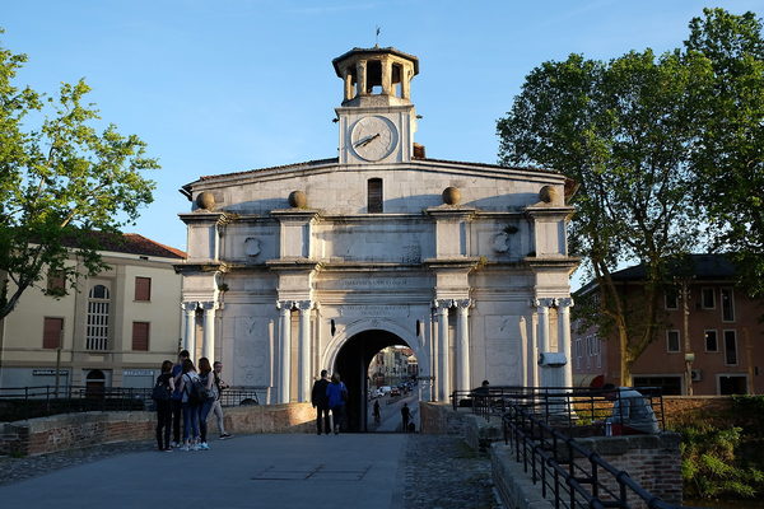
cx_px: 382
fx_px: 764
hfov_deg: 53.1
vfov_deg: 36.9
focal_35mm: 36
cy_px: 254
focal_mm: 24.3
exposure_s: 1/170
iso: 200
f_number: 5.6
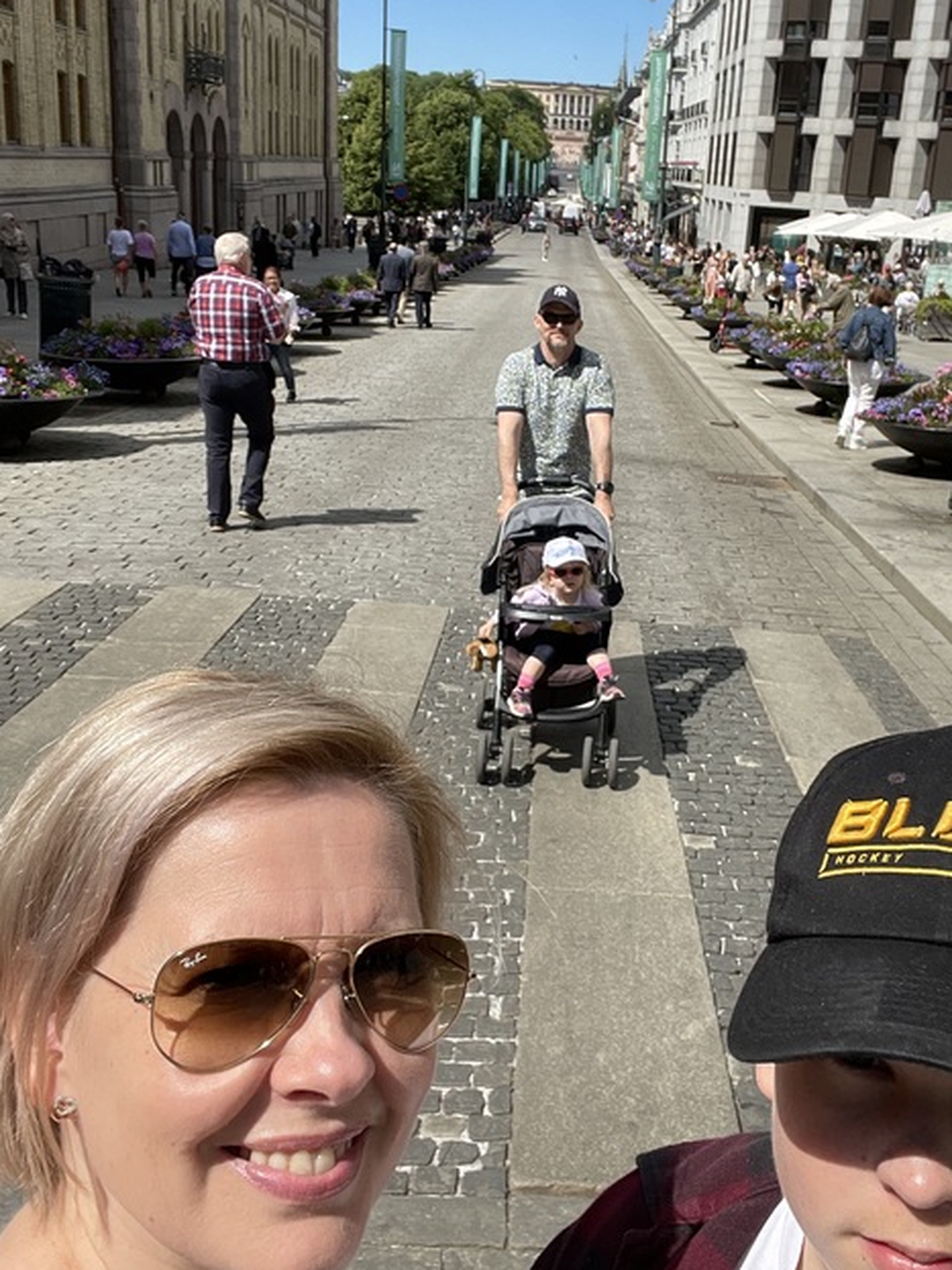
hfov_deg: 38.5
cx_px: 583
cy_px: 605
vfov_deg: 50.1
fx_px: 1357
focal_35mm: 37
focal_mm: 2.71
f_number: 2.2
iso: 25
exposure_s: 1/1148
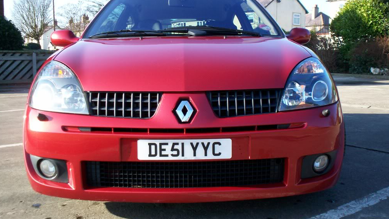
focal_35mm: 40
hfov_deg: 50.5
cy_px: 97
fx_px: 413
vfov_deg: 29.7
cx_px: 194
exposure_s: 1/158
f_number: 4.5
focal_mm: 5.9
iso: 100
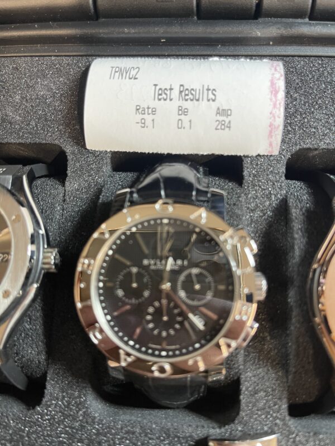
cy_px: 223
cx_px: 168
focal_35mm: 25
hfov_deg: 54.9
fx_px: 323
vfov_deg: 69.4
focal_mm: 5.1
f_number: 1.6
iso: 200
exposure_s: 1/60
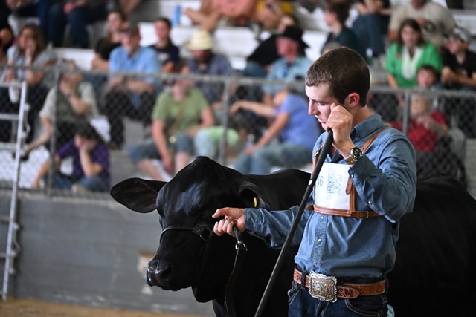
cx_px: 238
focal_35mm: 224
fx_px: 2962
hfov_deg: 9.2
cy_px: 158
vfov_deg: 6.1
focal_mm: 224
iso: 9000
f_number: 6
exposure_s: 1/200
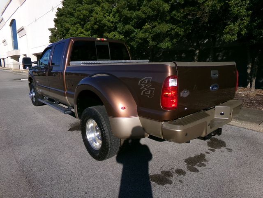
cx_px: 132
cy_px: 99
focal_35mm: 24
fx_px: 182
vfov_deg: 56.8
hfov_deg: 71.6
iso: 100
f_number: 11.07
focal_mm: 4.3
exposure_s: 1/150
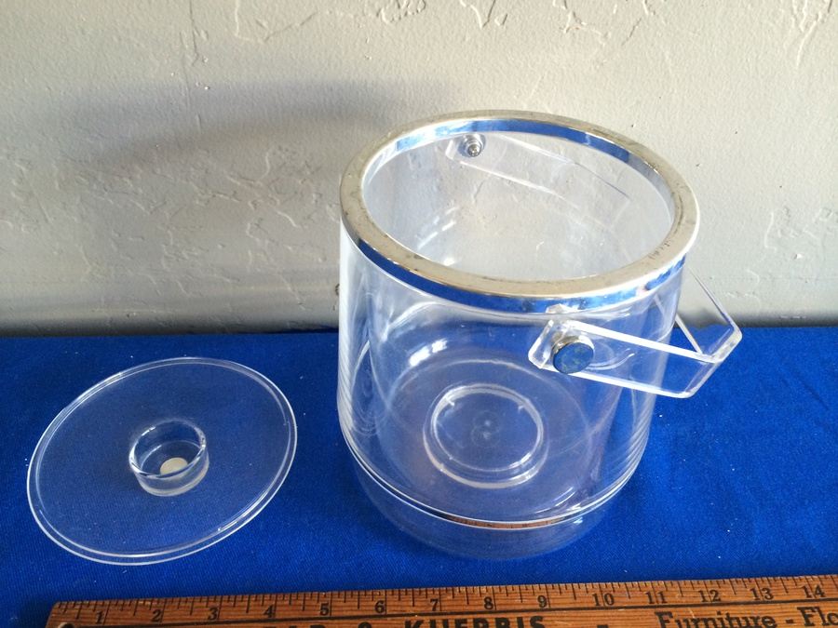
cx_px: 419
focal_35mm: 30
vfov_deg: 46.8
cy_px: 314
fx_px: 726
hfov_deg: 60.0
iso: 100
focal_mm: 4.12
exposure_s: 1/30
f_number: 2.2
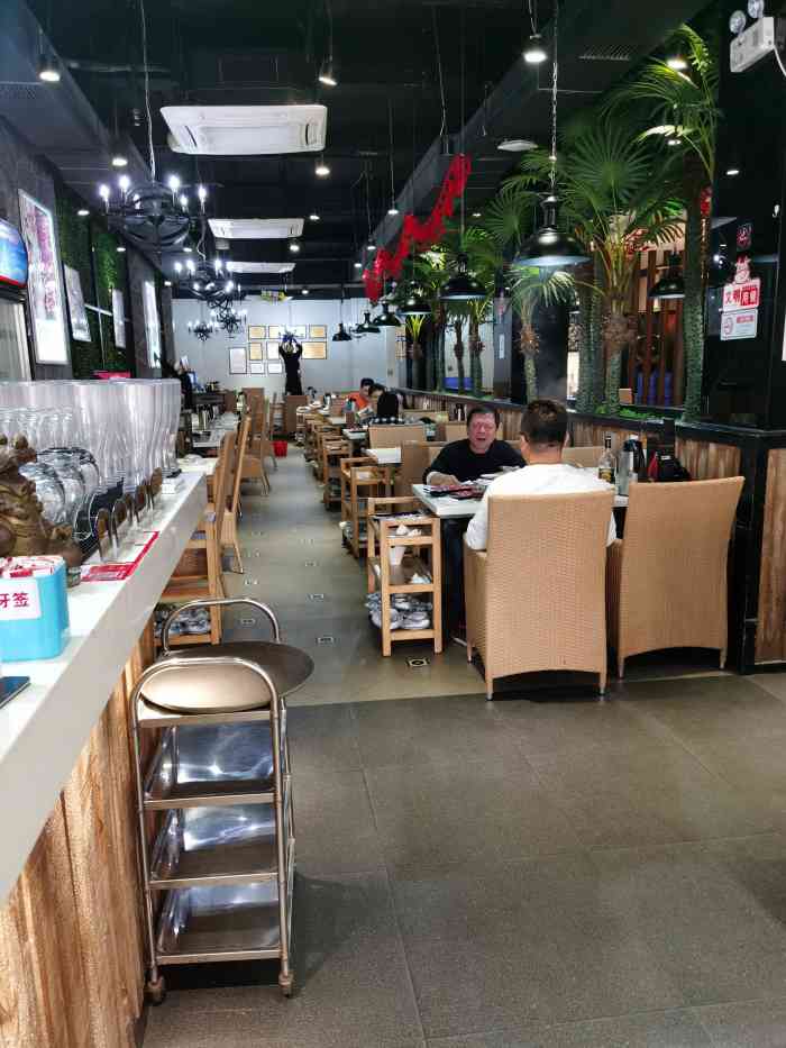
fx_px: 817
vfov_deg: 65.3
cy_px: 524
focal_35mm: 27
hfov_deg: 51.4
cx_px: 393
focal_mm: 5.56
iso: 160
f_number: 1.6
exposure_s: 1/50
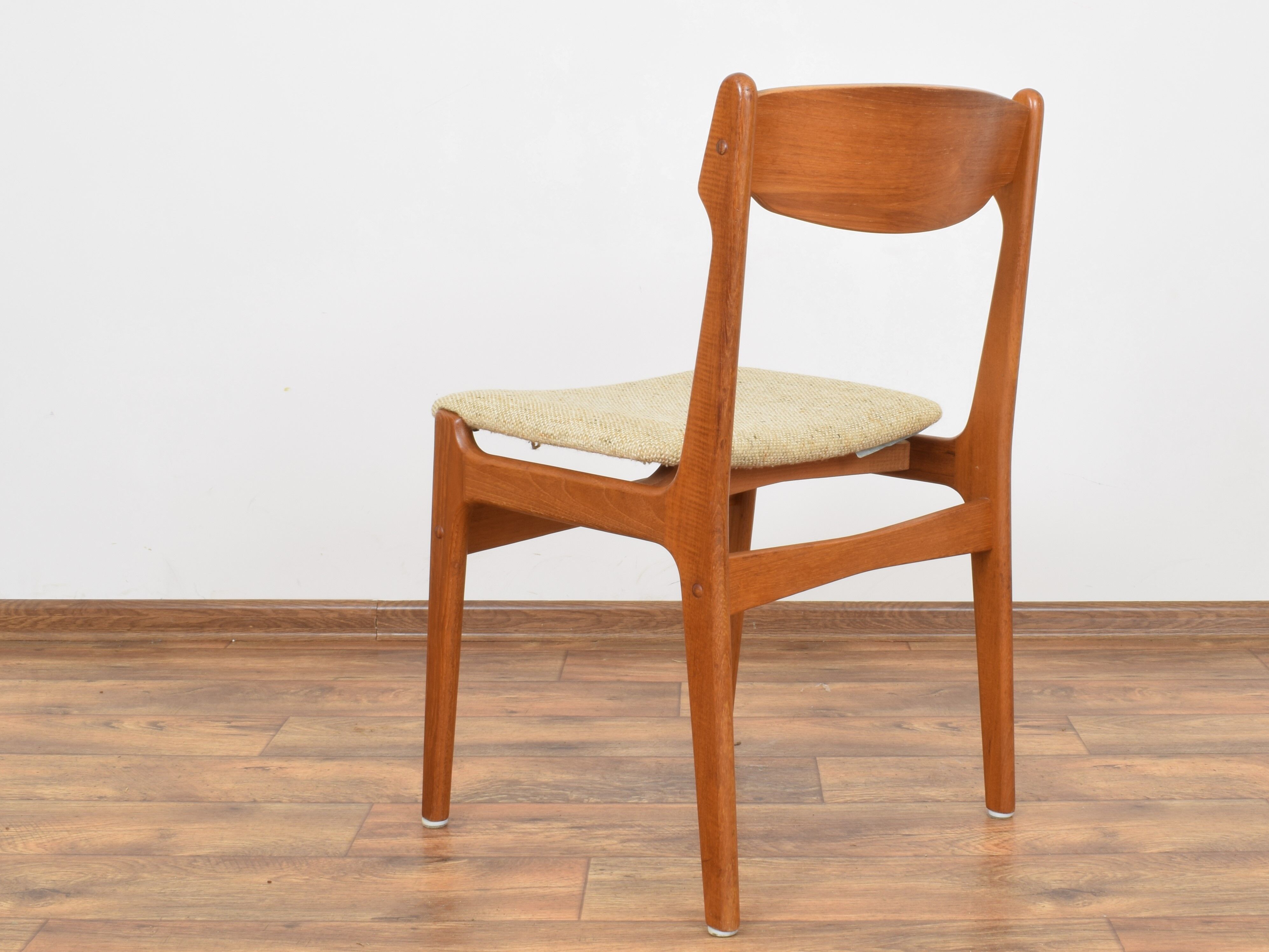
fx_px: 1906
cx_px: 776
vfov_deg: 28.0
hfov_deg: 36.7
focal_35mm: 52
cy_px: 445
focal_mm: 24
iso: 100
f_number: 25
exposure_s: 4
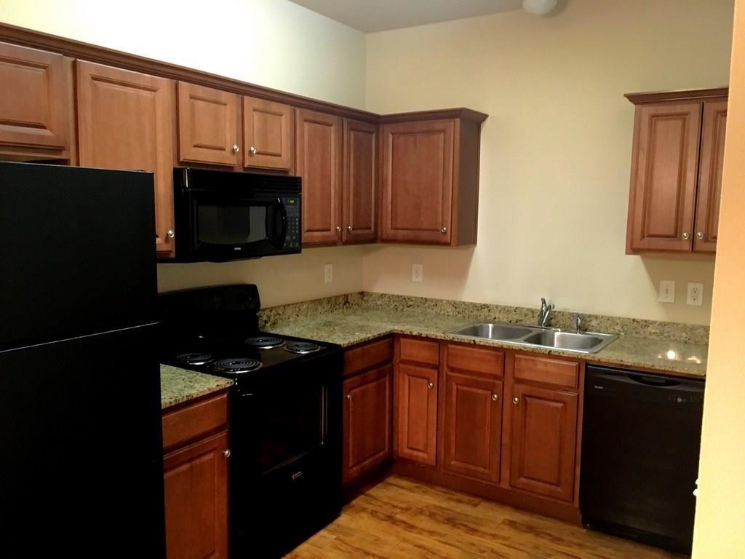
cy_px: 280
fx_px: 624
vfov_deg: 48.2
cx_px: 372
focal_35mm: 29
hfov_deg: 61.7
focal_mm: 4.15
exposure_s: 1/15
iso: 200
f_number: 2.2
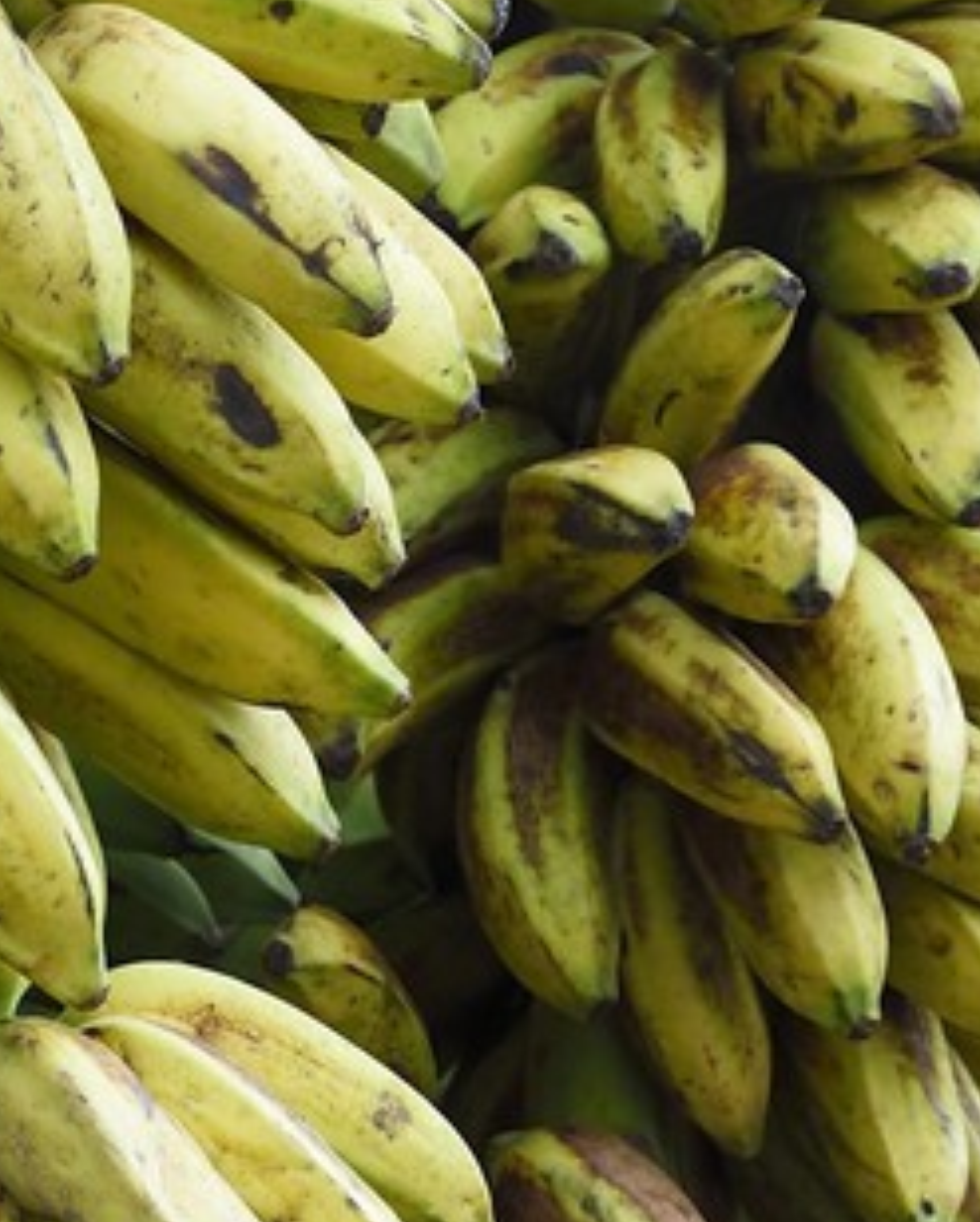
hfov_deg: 8.2
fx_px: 6697
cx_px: -550
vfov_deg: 9.9
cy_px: 2150
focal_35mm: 185
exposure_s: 1/100
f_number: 6.3
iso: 800
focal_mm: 38
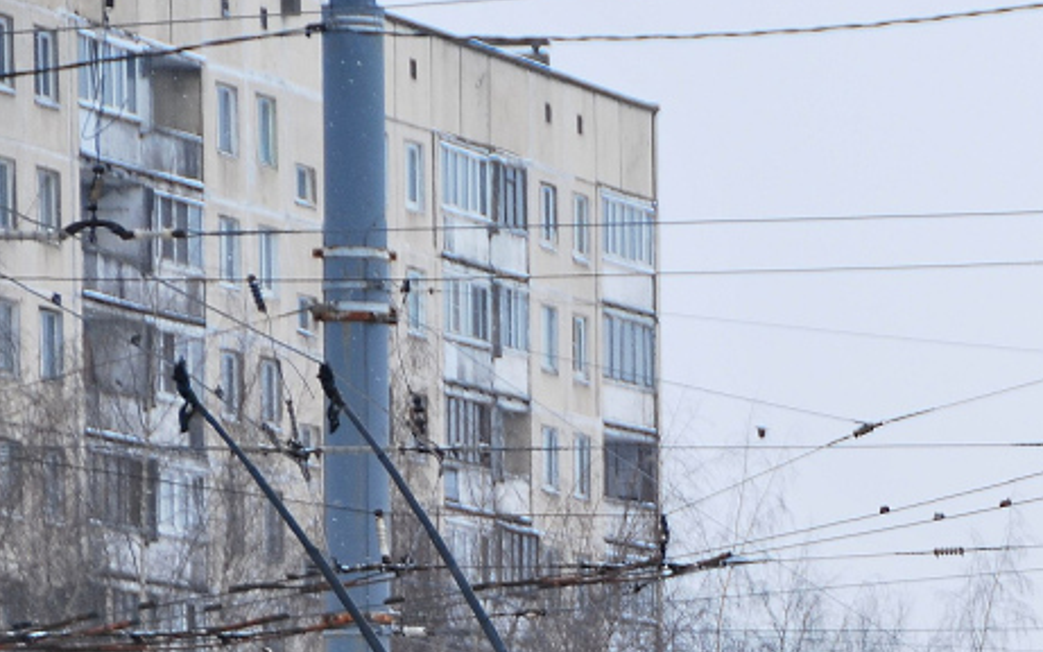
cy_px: 863
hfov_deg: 5.1
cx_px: 1314
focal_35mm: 410
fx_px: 11665
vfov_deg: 3.2
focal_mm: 95
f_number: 5.3
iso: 100
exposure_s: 1/200
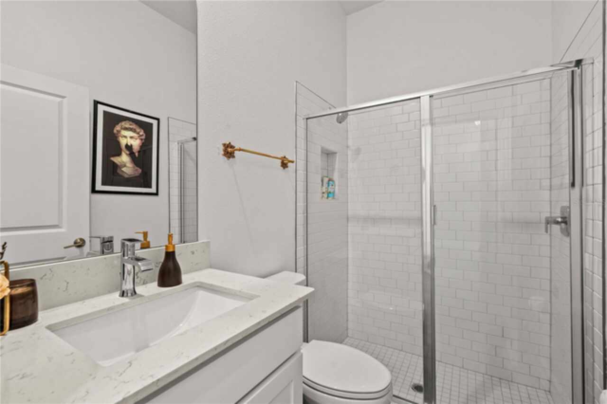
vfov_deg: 73.7
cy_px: 202
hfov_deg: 96.8
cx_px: 304
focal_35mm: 16
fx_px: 270
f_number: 8
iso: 250
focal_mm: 16
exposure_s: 1/1.67
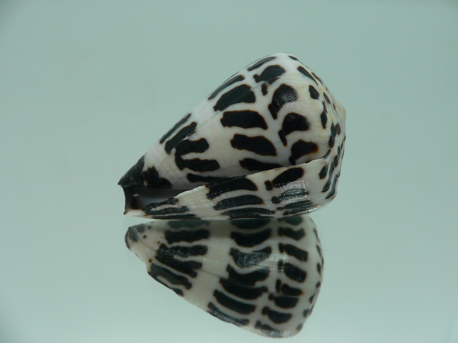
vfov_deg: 38.7
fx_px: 490
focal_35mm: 37
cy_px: 167
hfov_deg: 50.1
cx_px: 231
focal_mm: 4.6
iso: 80
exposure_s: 1/60
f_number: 2.8
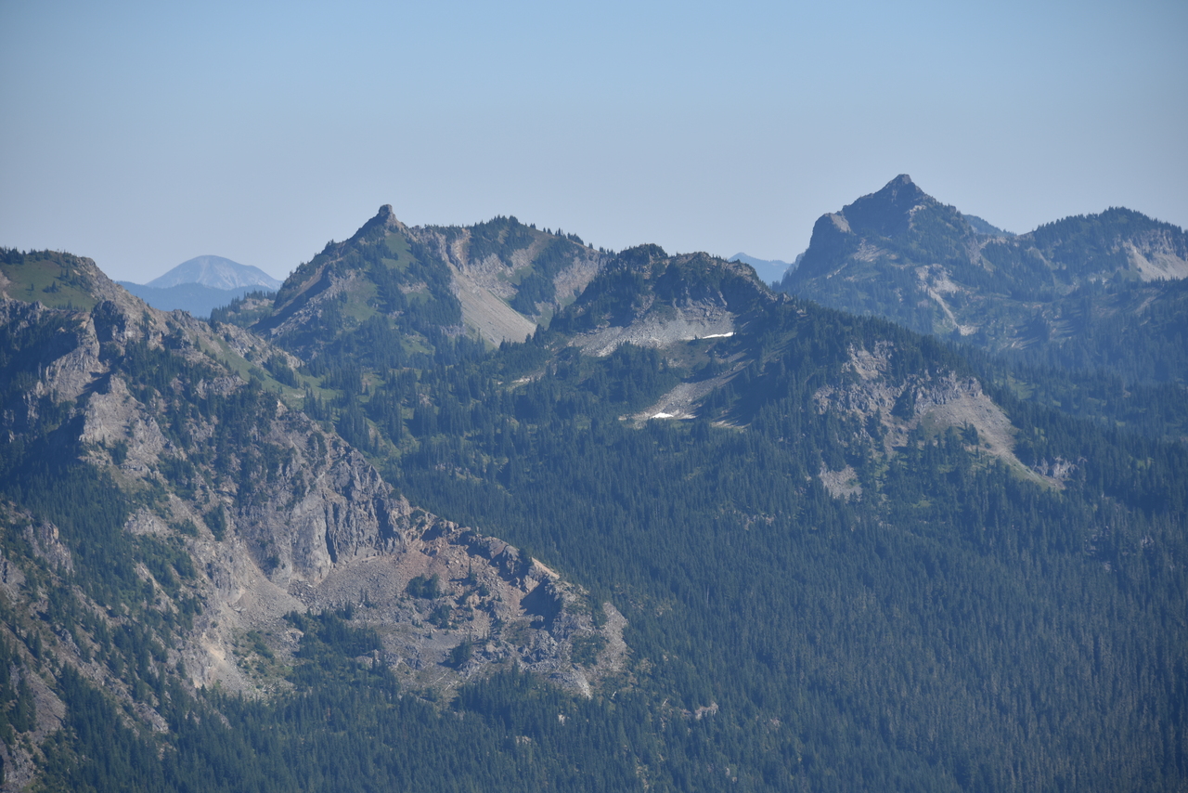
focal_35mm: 180
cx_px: 594
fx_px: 5941
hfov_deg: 11.4
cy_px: 396
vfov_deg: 7.6
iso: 100
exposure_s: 1/400
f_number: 7.1
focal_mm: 180
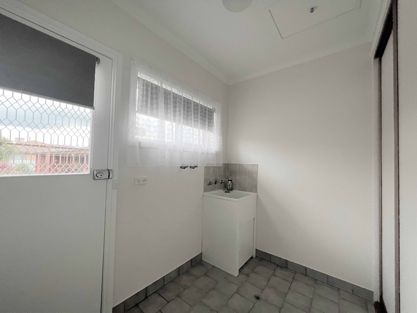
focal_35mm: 13
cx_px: 208
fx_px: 157
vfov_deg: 89.9
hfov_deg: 106.2
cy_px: 156
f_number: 1.8
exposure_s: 1/100
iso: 160
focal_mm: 1.57
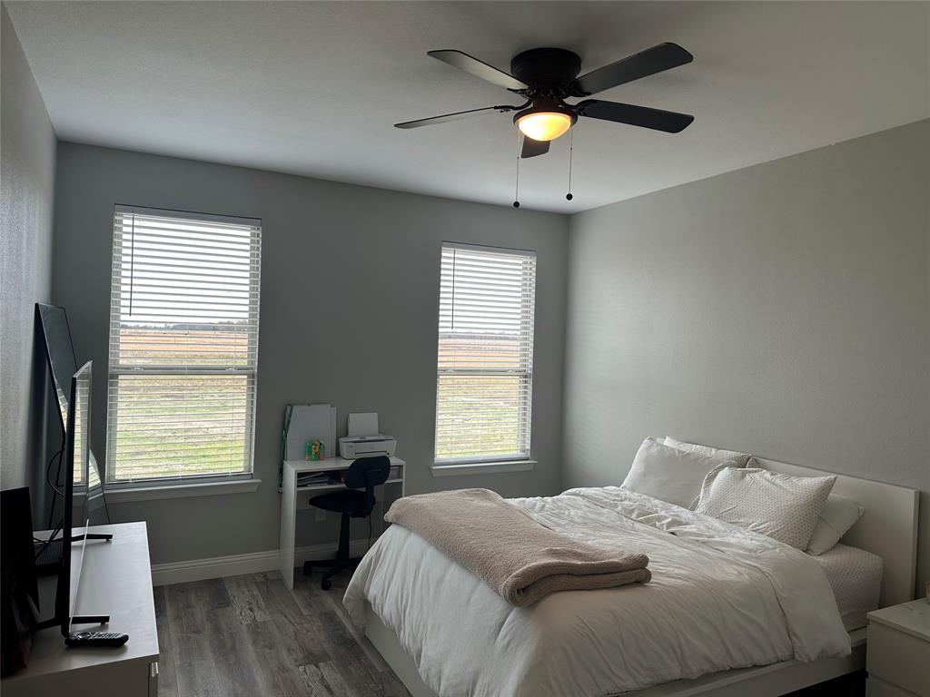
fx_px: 645
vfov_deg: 56.8
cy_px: 348
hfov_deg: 71.6
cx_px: 465
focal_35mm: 24
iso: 64
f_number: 1.78
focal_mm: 6.86
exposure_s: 1/120
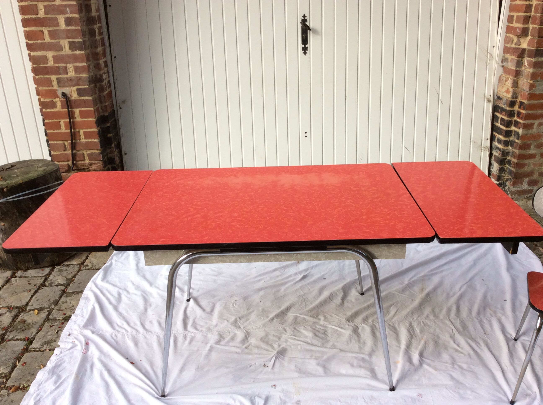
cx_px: 272
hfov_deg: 56.9
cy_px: 202
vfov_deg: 44.1
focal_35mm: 32
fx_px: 501
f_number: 2.4
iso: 32
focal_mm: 3.3
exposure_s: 1/525
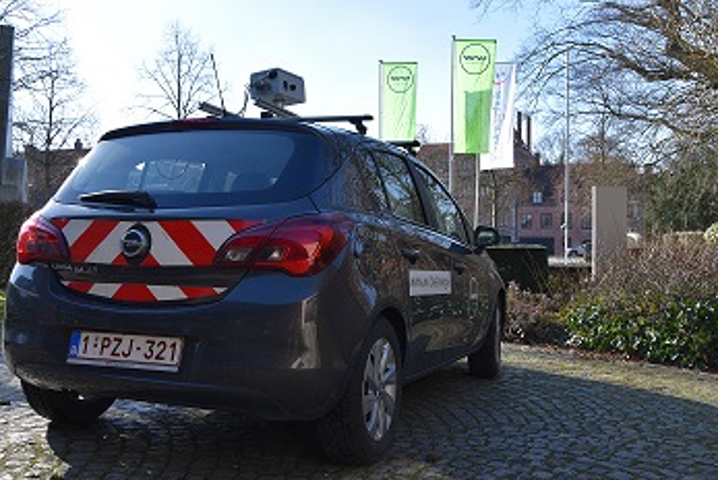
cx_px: 358
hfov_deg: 50.7
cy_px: 216
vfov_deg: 35.1
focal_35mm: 38
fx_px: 759
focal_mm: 22
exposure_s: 1/250
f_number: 8
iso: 200
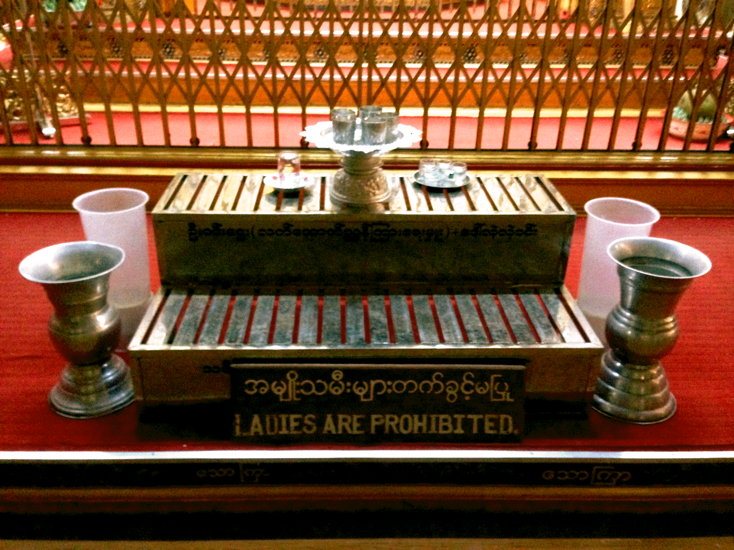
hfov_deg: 55.4
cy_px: 275
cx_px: 367
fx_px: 700
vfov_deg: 42.9
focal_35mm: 33
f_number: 2.4
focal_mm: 4.12
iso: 800
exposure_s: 1/15
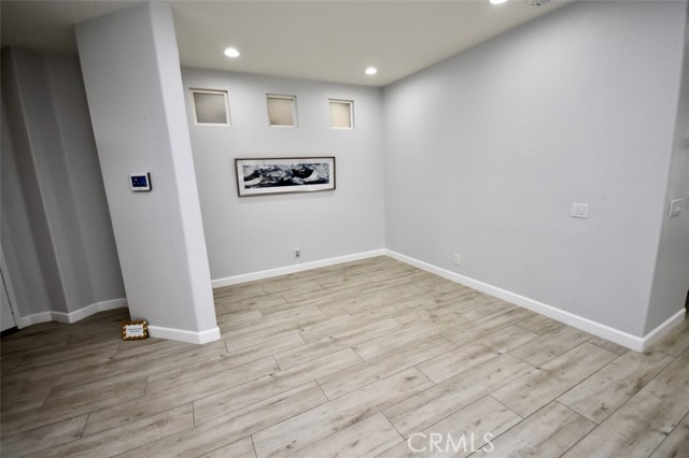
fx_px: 287
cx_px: 344
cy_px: 229
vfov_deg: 77.3
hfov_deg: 100.4
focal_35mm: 15
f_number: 4
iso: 800
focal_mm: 10
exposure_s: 1/200
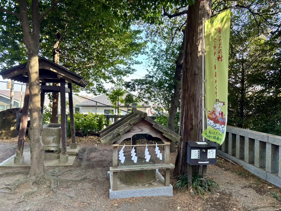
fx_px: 211
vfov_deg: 53.1
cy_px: 106
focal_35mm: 26
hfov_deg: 67.3
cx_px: 140
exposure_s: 1/135
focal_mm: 5.96
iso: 64
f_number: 1.6
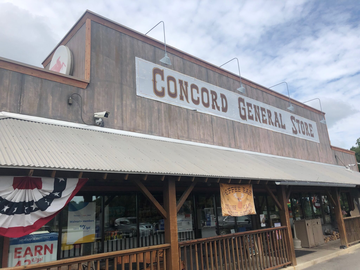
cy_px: 135
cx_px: 180
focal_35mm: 28
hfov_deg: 63.4
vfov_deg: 49.7
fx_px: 291
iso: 20
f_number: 1.8
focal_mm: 3.99
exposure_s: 1/1621
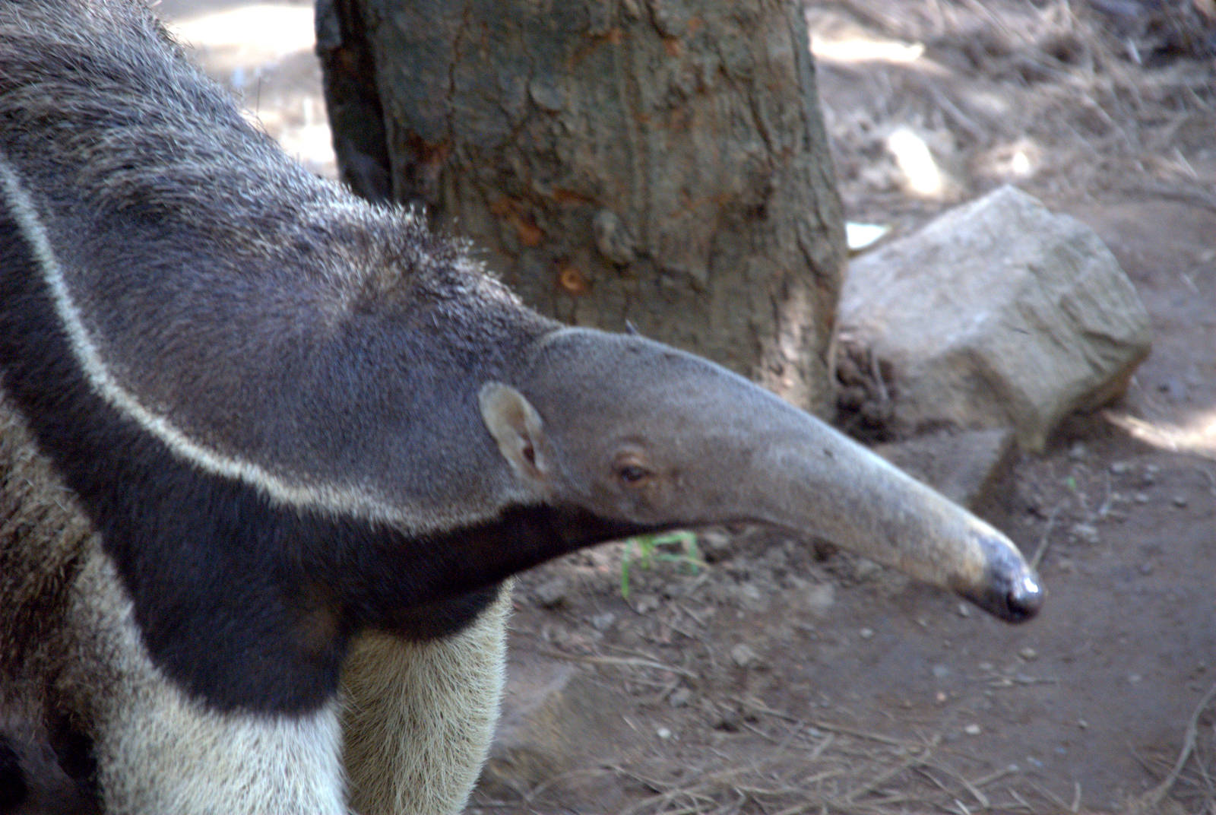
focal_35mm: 300
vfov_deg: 4.6
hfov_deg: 6.9
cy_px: 408
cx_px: 608
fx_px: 10148
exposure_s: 1/200
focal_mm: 200
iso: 1600
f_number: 6.3
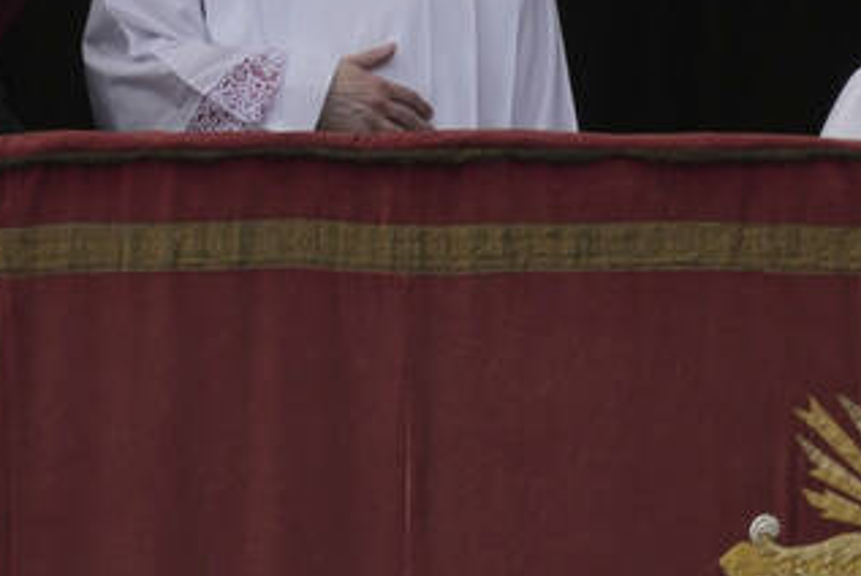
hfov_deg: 1.0
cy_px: 128
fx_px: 50677
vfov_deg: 0.7
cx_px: 1046
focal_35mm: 2117
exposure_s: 1/1250
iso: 400
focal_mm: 840
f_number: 8
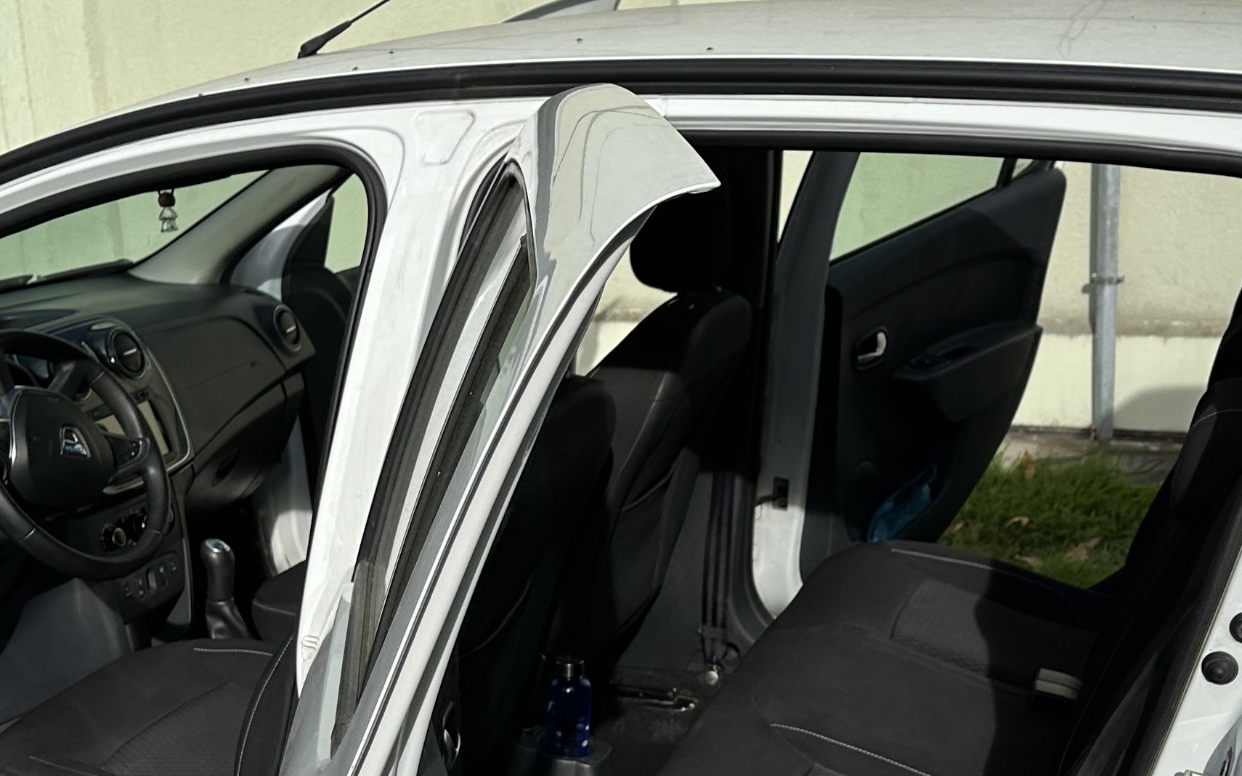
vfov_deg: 21.6
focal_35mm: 60
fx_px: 2031
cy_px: 506
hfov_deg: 34.0
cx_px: 559
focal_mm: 6.86
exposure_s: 1/8929
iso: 80
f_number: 1.78
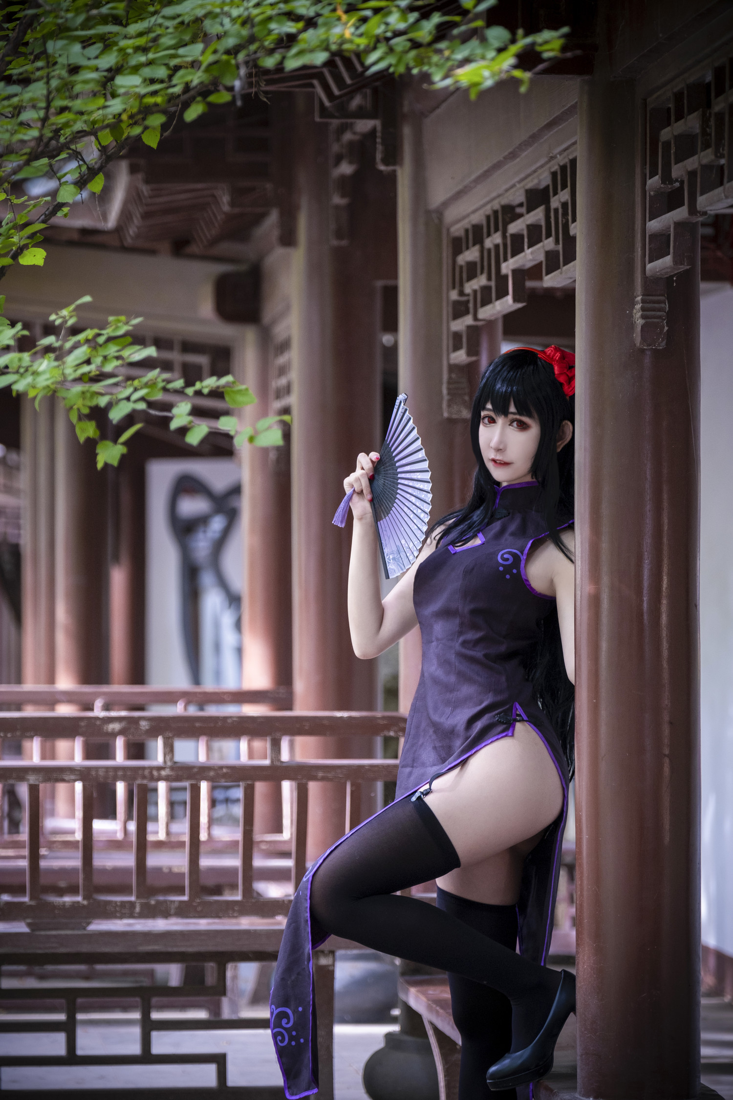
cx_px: 366
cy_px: 550
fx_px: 4337
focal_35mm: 142
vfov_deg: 14.4
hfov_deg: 9.7
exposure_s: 1/50
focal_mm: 94.5
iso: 400
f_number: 2.8
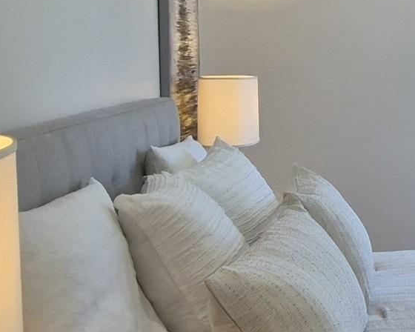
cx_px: 526
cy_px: 76
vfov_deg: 22.2
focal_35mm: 68
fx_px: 835
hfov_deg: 24.6
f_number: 2.2
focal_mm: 1.7
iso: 40
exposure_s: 1/60
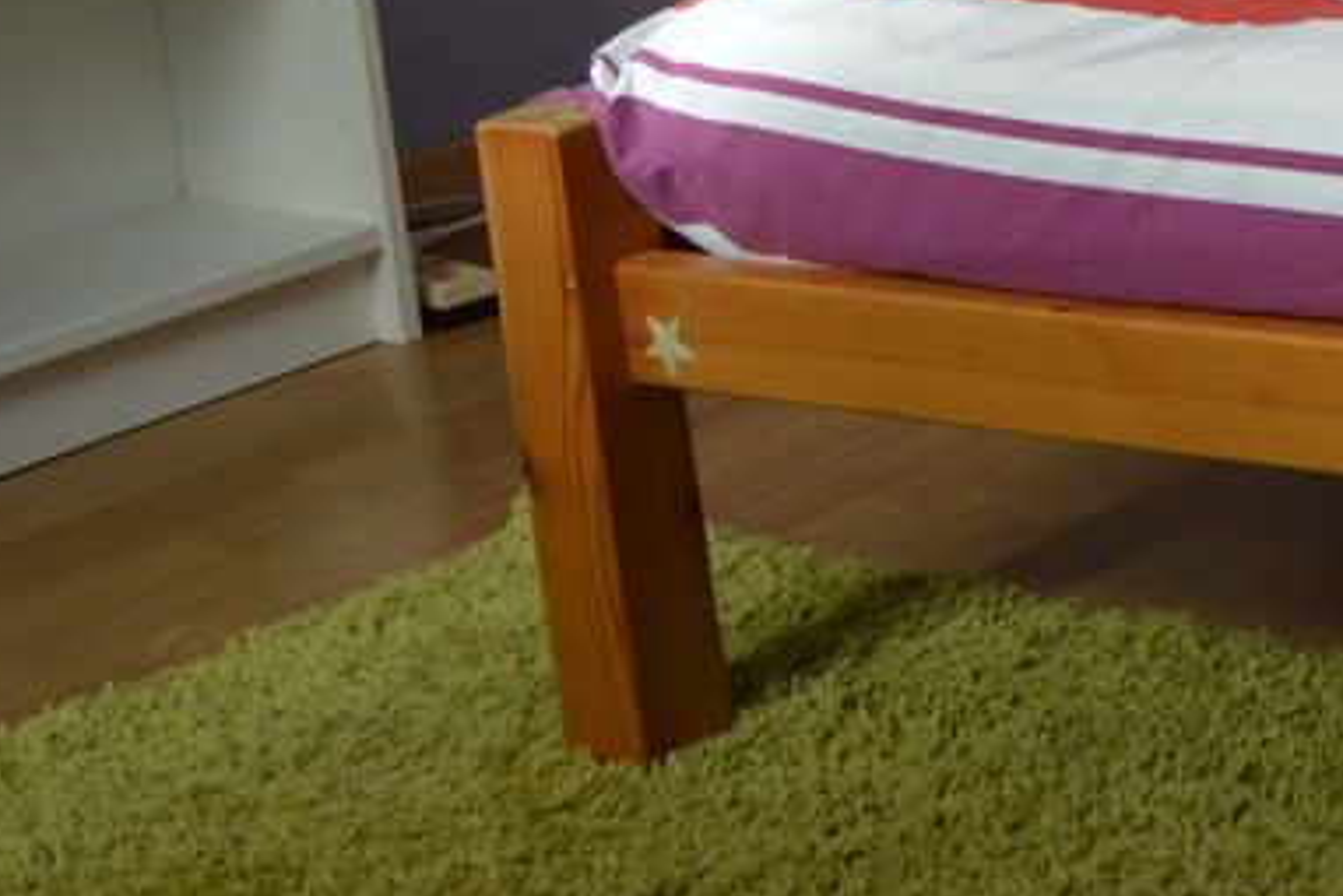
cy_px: -676
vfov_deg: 11.3
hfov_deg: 16.5
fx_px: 4217
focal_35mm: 113
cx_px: 2025
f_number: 4.5
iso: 400
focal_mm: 18
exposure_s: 1/80
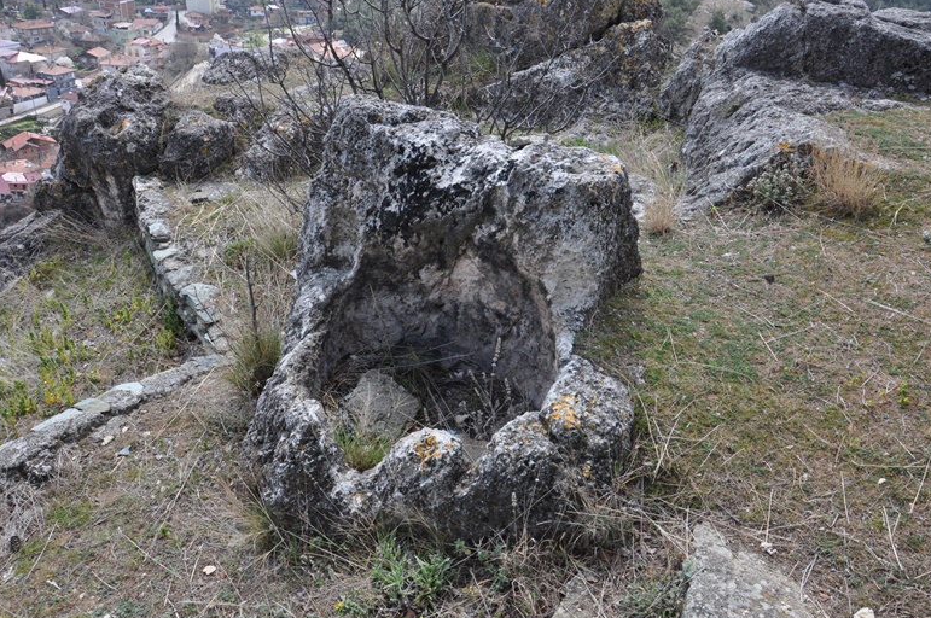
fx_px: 723
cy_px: 314
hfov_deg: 65.5
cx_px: 460
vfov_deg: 46.3
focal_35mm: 28
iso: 640
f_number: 10
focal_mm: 18
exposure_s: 1/400
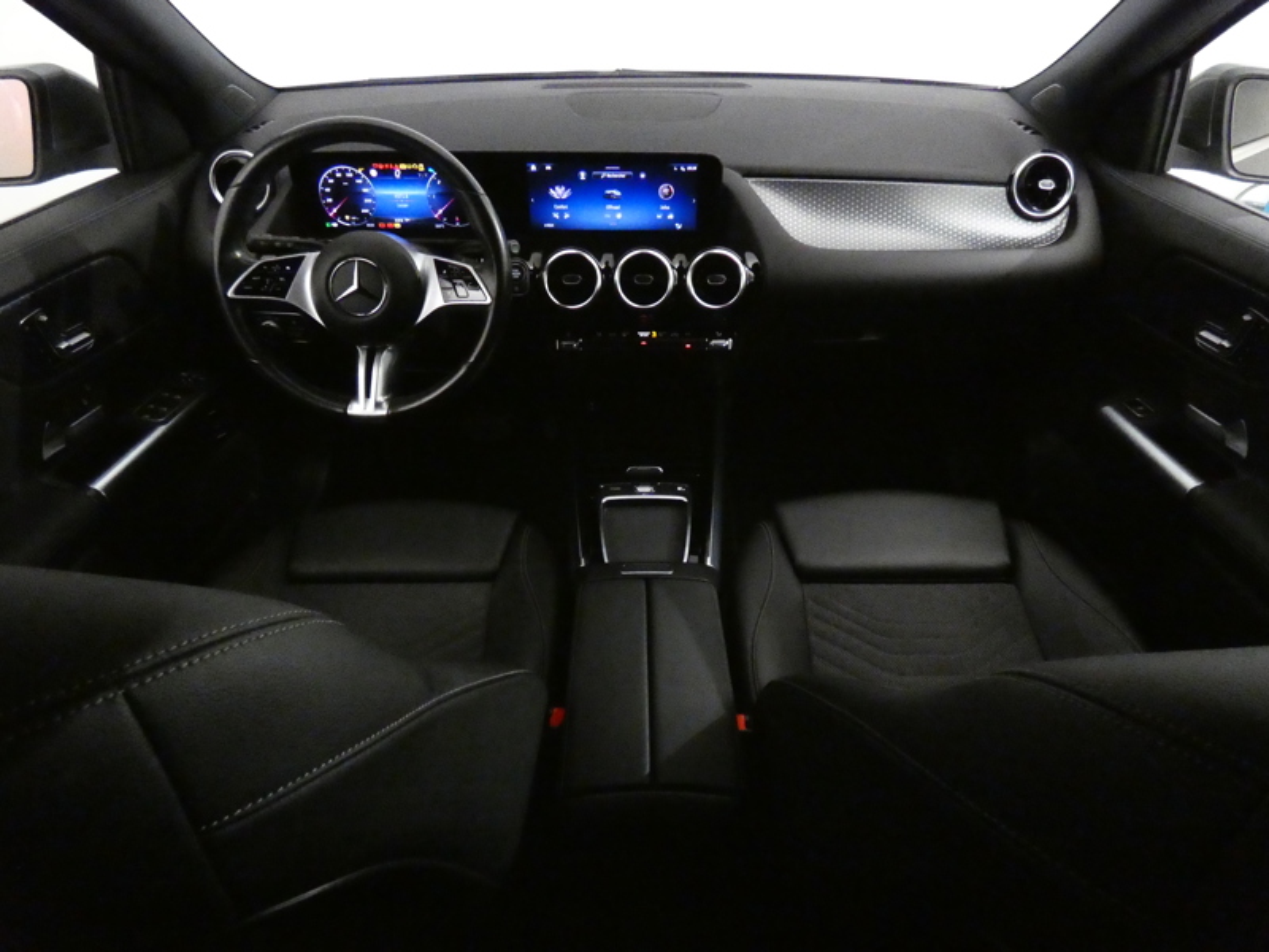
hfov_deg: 81.7
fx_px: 733
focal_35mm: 20
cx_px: 634
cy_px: 476
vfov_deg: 66.0
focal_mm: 3.6
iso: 3200
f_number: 2.8
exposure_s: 1/40
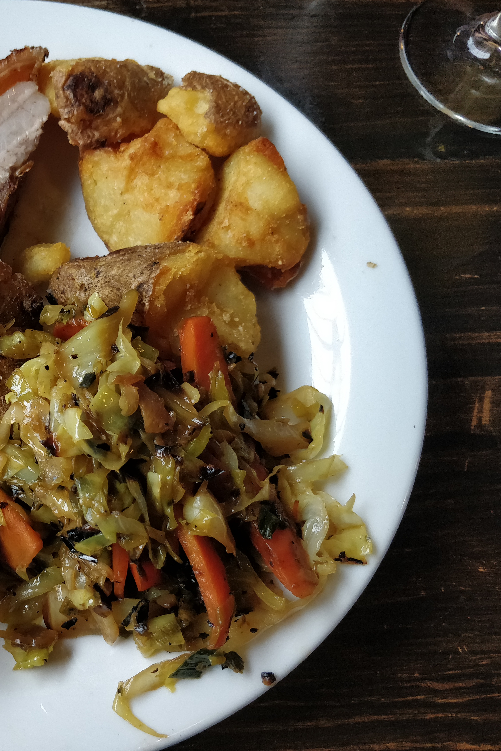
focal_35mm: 34
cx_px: 9
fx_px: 710
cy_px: 372
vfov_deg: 55.8
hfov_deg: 35.4
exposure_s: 1/50
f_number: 1.7
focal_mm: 4.1
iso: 500
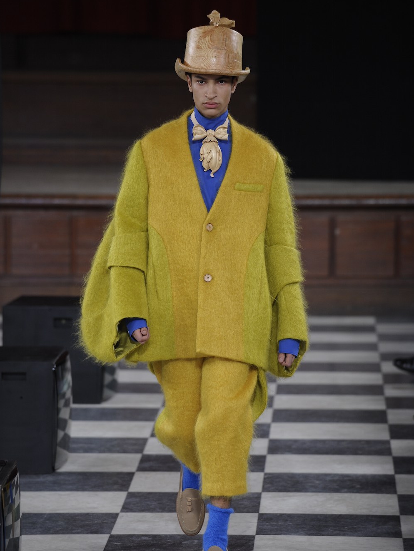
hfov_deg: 6.8
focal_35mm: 218
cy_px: 301
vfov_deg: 9.1
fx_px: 3476
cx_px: 207
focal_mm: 200
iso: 1000
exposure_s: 1/500
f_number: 4
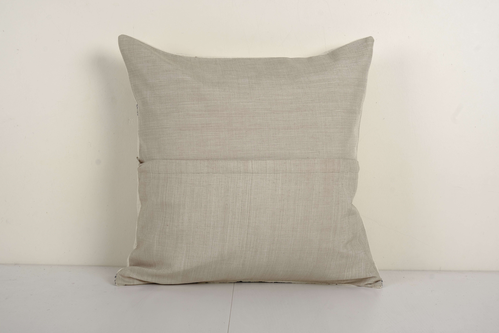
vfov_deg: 27.5
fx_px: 679
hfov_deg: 40.3
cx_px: 250
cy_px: 166
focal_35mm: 49
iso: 80
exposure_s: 1/160
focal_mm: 32.9
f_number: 16
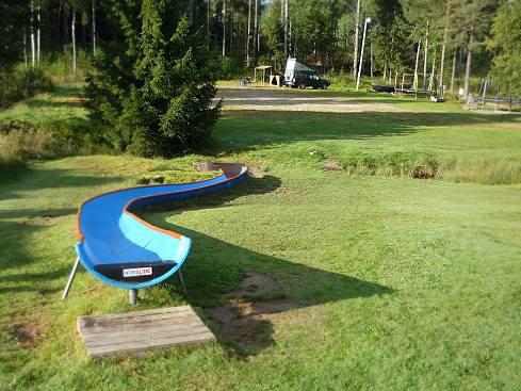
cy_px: 196
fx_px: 542
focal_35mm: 36
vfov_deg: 39.7
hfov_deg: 51.3
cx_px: 260
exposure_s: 1/400
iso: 100
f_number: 2.9
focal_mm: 6
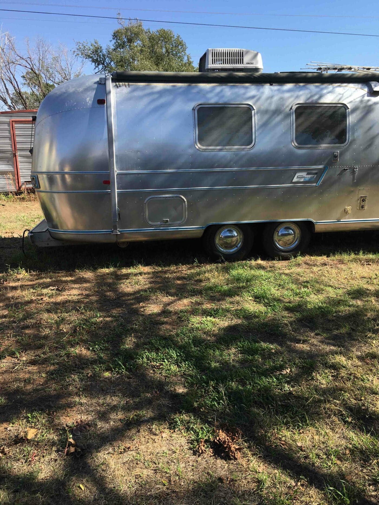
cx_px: 190
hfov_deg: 48.2
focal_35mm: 29
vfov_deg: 61.7
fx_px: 423
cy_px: 252
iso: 25
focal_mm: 4.15
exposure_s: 1/810
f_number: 2.2
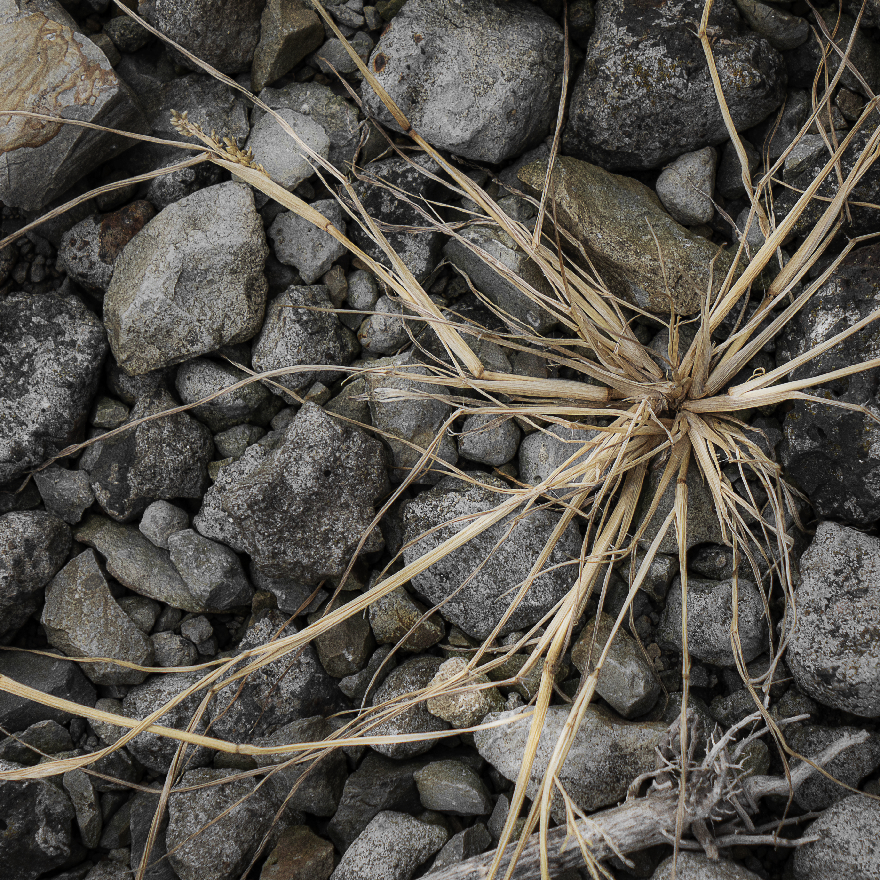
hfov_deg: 9.8
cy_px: 441
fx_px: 5120
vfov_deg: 9.8
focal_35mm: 178
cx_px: 570
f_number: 4
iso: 100
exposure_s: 1/200
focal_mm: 51
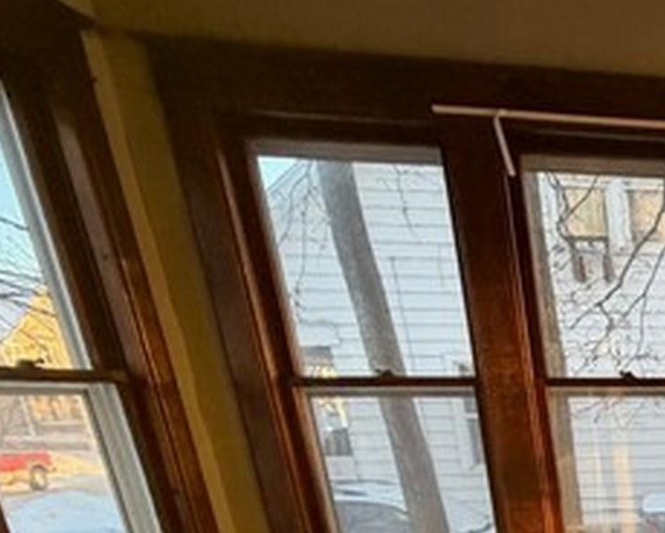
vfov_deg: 32.1
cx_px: 843
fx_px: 748
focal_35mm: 38
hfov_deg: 35.0
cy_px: 651
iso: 200
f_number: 2.2
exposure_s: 1/121
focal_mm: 2.22
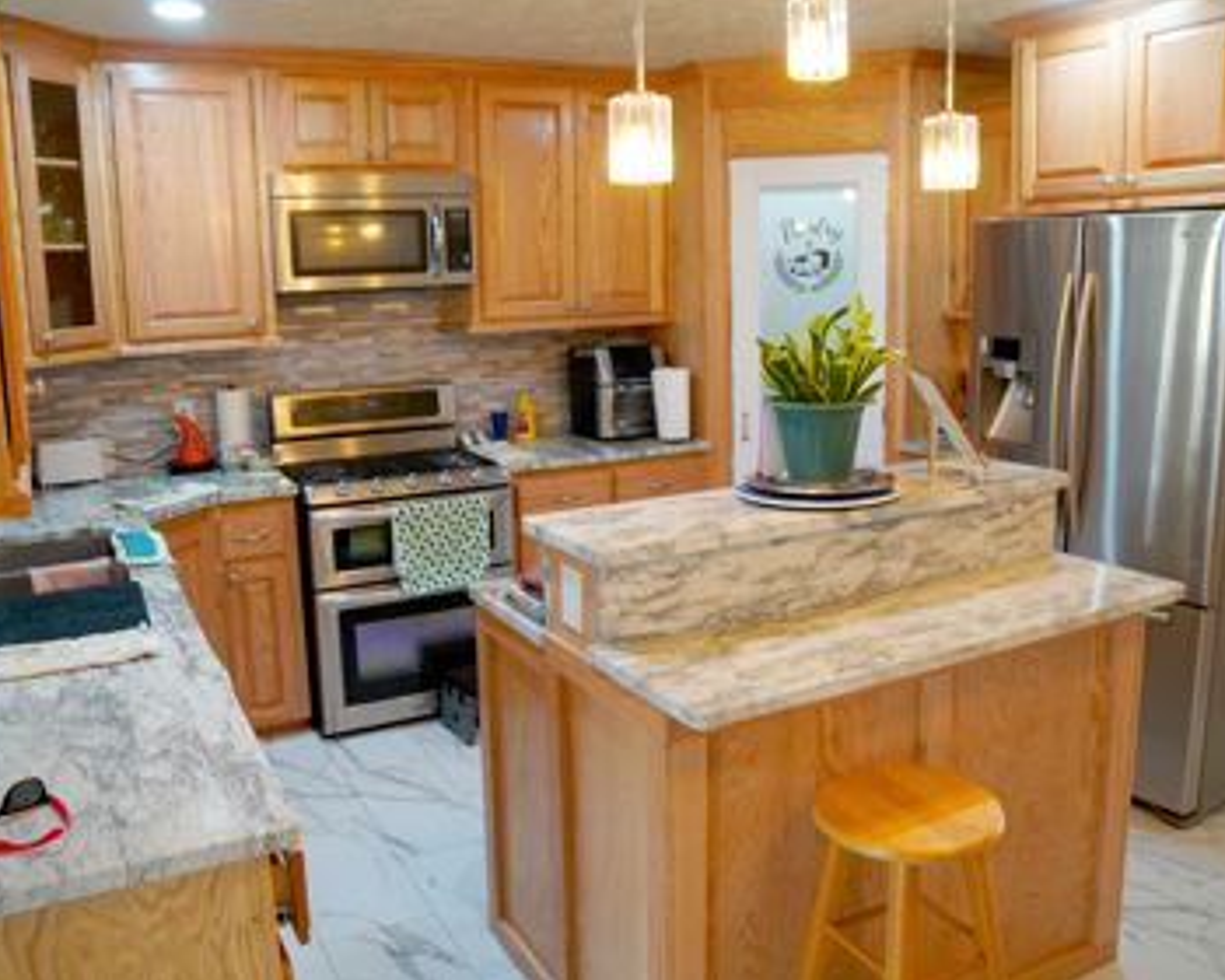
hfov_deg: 60.4
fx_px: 1051
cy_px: 462
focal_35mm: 29
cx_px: 595
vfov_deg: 49.9
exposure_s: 1/160
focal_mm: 16
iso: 1600
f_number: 4
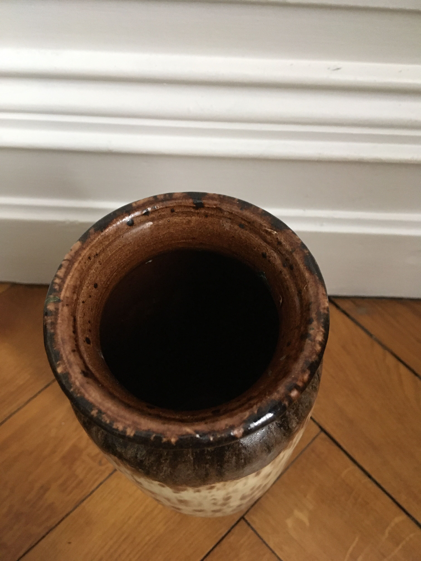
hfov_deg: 48.2
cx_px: 210
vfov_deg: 61.7
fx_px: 470
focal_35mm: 29
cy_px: 280
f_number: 2.2
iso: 250
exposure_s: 1/17
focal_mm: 4.15
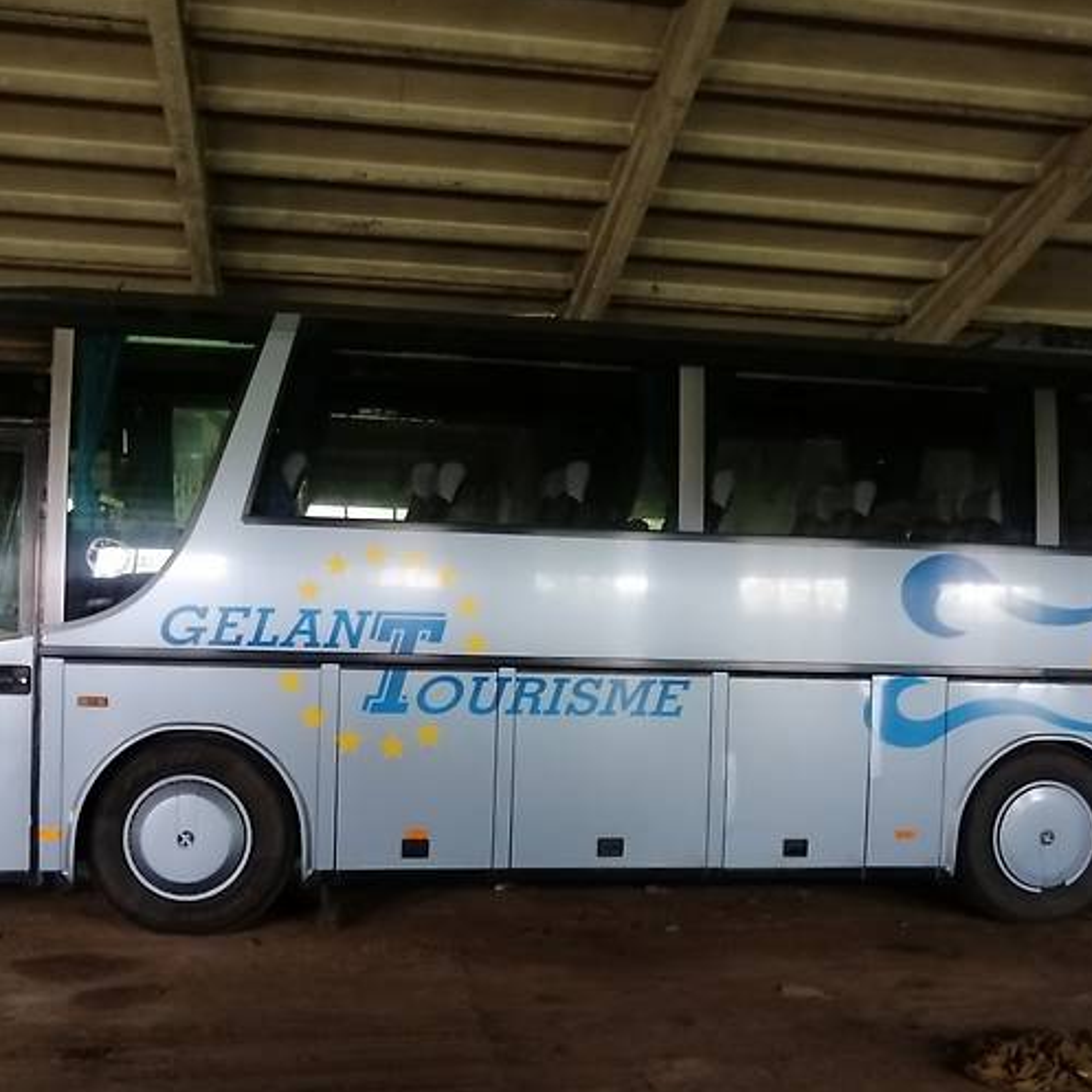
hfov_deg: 44.9
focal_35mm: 37
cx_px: 578
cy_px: 648
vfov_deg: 44.7
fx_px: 1321
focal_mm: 4
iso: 640
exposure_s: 1/20
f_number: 1.8
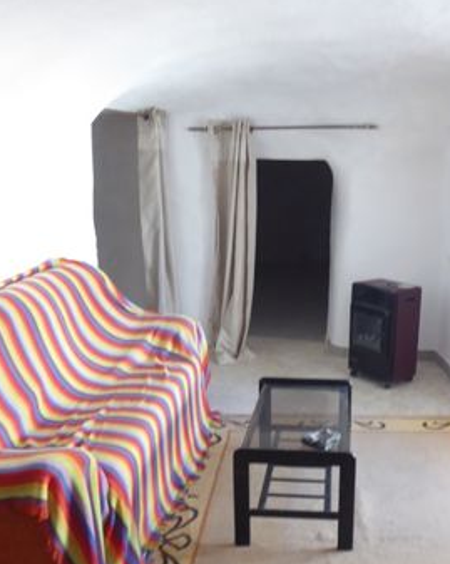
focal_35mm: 37
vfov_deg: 49.1
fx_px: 617
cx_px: 317
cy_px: 303
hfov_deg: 39.4
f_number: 3.3
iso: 400
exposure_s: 1/20
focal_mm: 4.3
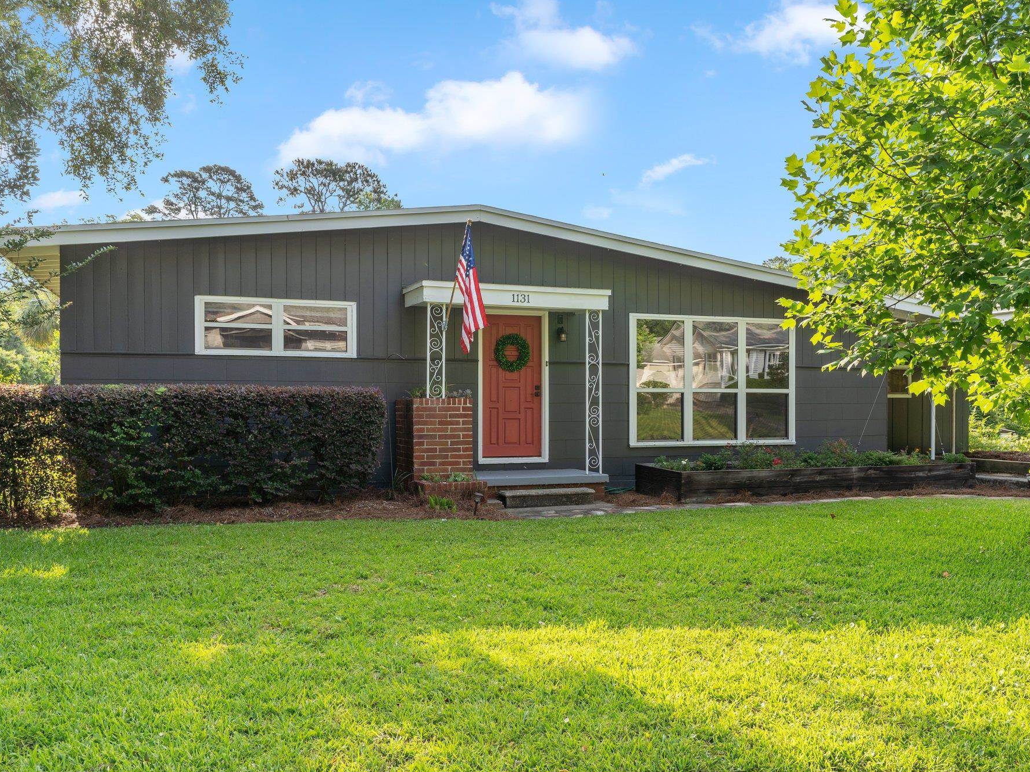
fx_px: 893
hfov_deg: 59.8
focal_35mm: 30
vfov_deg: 46.8
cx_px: 575
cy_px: 377
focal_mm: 27
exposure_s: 1/40
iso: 100
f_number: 9
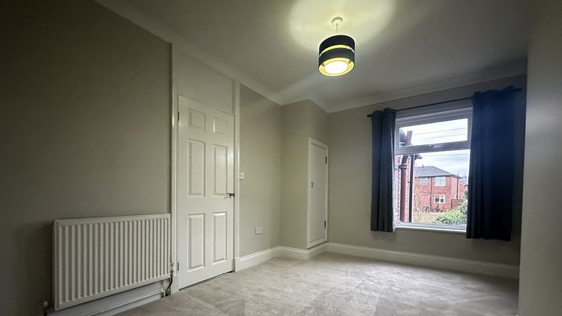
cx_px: 273
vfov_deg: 65.9
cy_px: 200
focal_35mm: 16
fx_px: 238
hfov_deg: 99.4
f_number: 2.2
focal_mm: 2.22
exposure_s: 1/50
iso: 1000
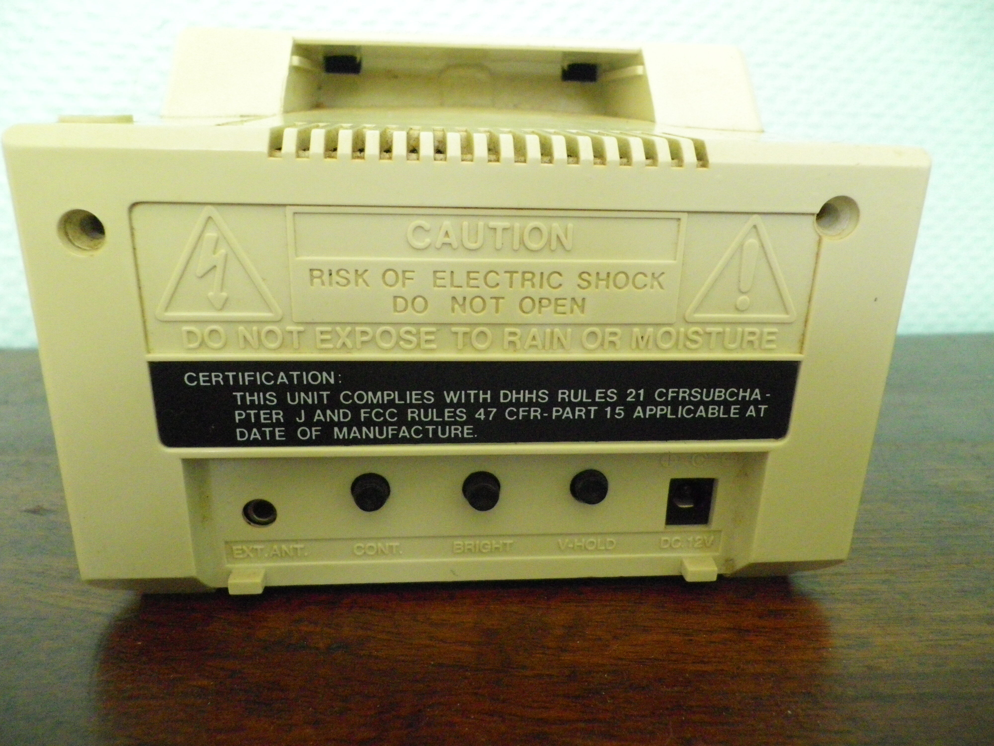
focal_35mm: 28
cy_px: 373
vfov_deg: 49.7
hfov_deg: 63.4
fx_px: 804
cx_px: 497
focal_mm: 4.9
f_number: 2.6
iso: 800
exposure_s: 1/50
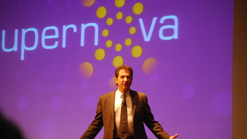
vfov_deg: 9.0
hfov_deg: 16.0
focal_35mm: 135
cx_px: 124
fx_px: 881
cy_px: 76
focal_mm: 85
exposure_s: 1/25
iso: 1600
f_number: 4.5
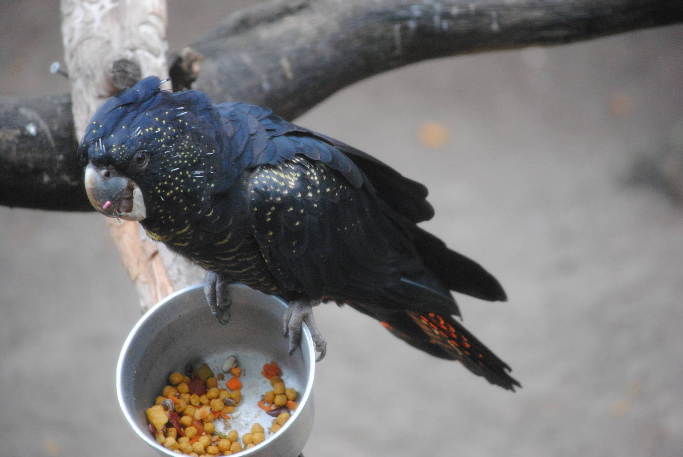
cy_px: 228
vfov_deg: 5.0
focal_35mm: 278
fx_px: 5271
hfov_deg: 7.4
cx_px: 342
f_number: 5
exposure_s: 1/400
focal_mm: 185
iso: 1600
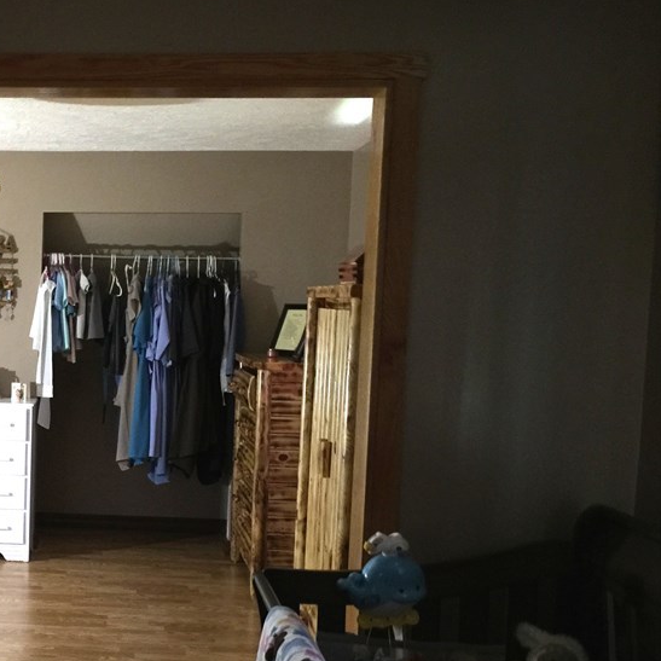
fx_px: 1037
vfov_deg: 35.3
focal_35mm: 48
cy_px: 383
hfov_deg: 33.2
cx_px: 45
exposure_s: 1/4
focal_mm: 4.15
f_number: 2.2
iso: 100
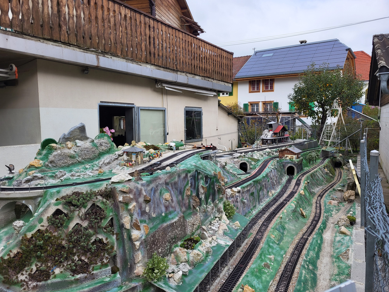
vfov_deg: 53.1
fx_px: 292
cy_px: 146
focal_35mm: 26
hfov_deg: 67.3
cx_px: 194
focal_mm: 5.4
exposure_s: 1/1099
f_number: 1.8
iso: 40
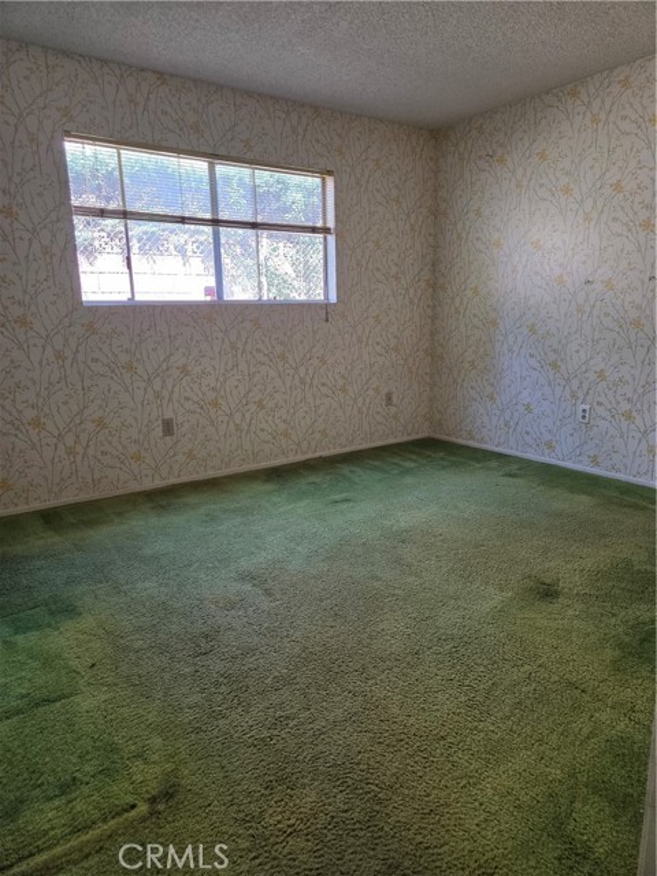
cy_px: 438
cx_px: 328
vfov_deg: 73.9
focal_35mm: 23
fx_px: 582
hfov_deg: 58.9
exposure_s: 1/120
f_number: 1.8
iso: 125
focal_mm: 5.4
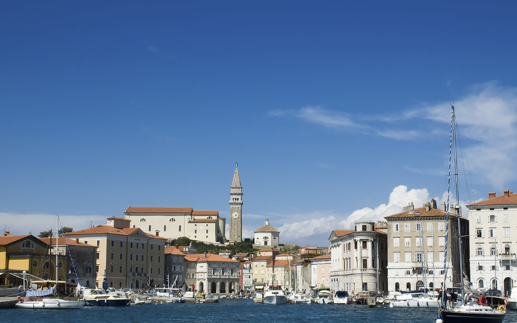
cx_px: 271
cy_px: 175
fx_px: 755
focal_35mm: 54
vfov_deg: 24.2
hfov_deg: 37.8
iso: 200
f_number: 18
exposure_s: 1/160
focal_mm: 31
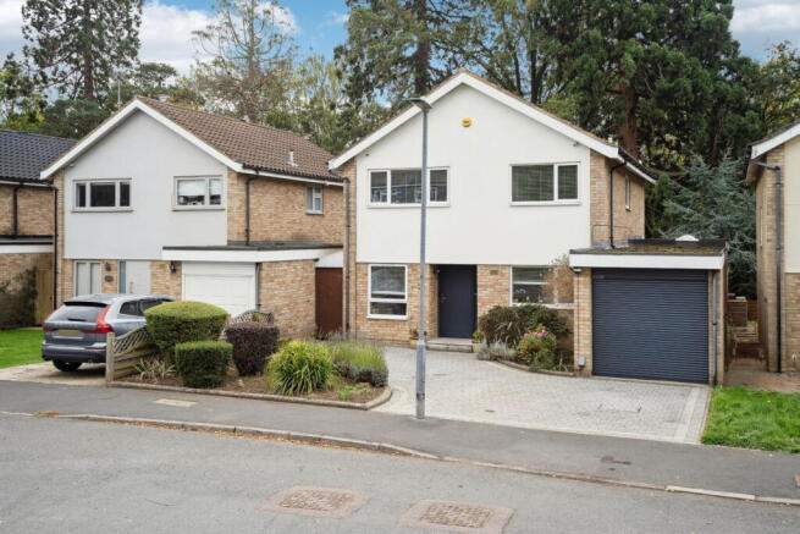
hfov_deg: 54.4
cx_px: 400
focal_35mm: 35
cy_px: 267
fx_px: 778
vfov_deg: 37.9
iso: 320
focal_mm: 35
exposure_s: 1/400
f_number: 5.6
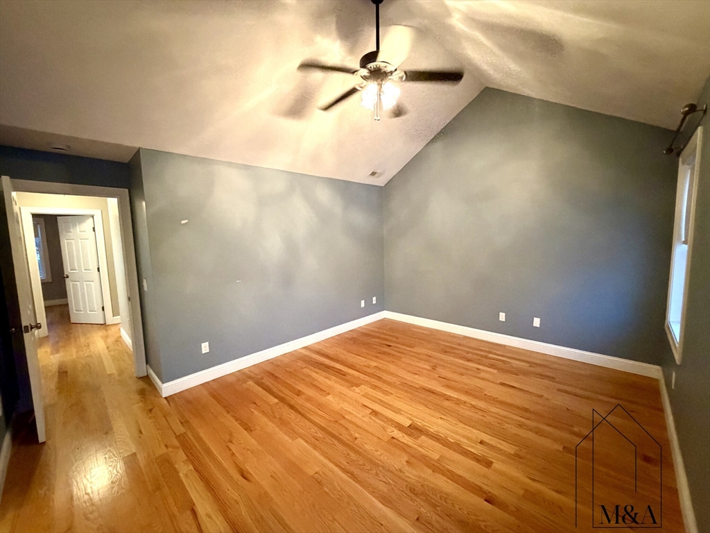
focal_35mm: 14
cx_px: 355
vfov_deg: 85.7
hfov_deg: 102.1
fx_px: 287
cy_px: 266
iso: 800
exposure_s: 1/60
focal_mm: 2.22
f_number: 2.2
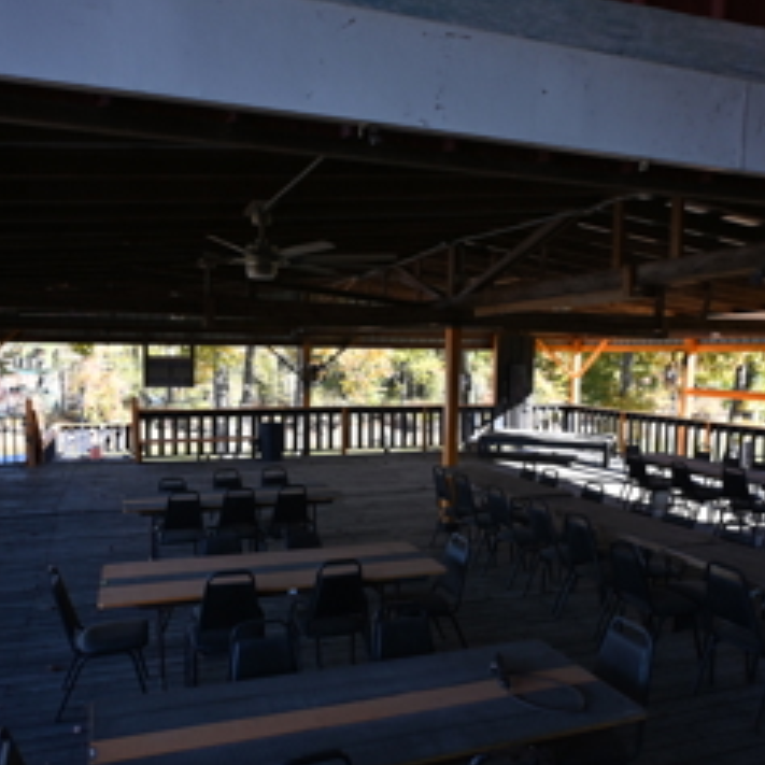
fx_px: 725
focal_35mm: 29
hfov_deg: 55.6
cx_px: 365
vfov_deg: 55.5
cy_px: 420
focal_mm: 12
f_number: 4.5
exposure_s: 1/250
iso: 200
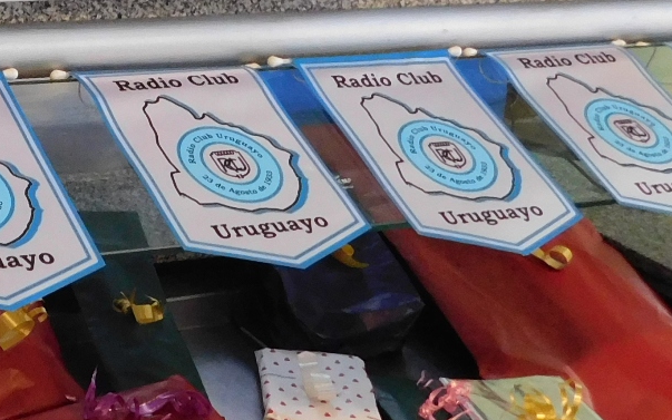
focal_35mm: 82
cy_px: 74
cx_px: -113
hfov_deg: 23.3
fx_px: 1502
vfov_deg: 15.8
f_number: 3
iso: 400
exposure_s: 1/15
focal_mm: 4
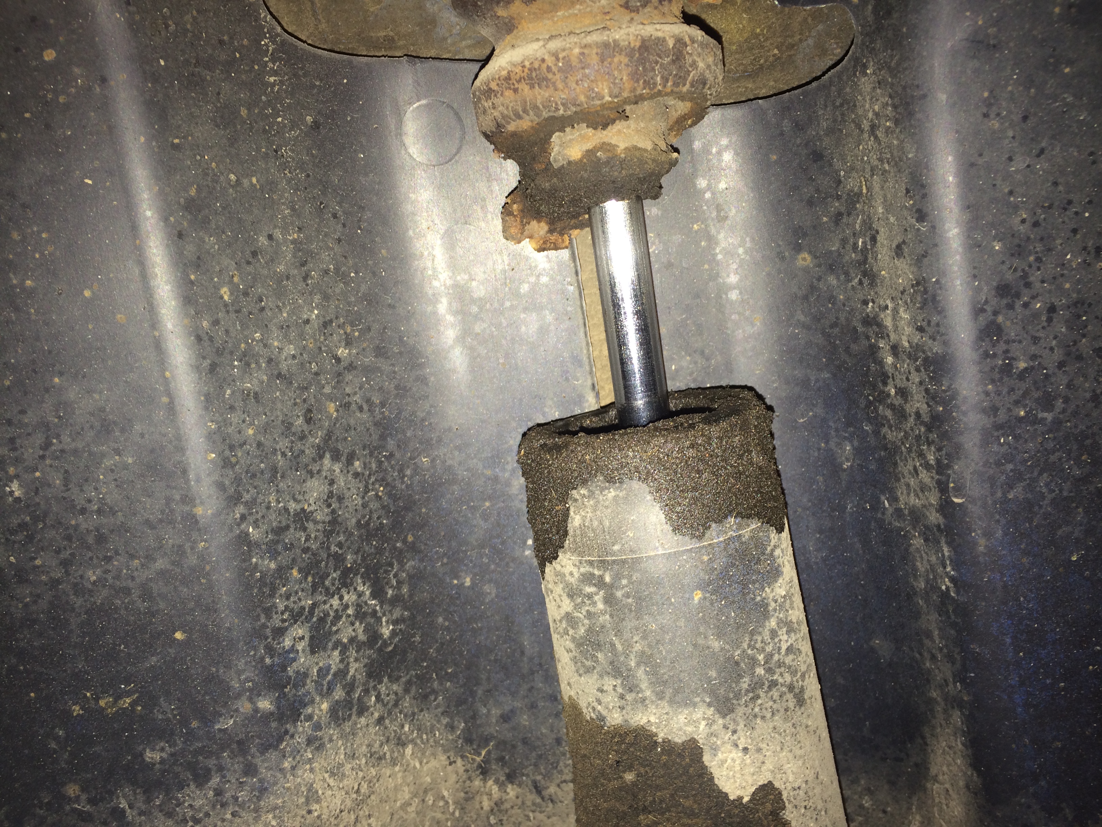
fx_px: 923
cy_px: 414
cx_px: 551
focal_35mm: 29
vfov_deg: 48.2
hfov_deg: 61.7
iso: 40
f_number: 2.2
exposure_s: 1/25
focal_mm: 4.15
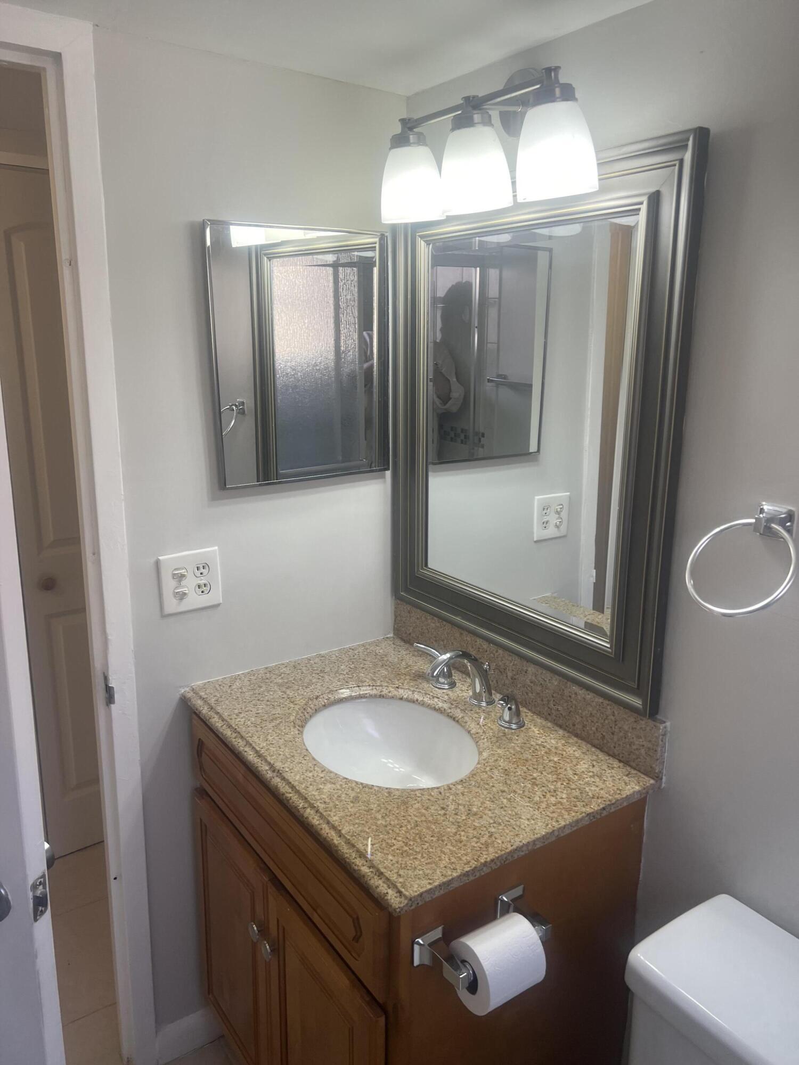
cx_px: 400
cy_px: 532
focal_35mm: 26
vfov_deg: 67.3
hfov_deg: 53.1
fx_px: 800
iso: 50
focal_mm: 5.7
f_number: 1.5
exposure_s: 1/120
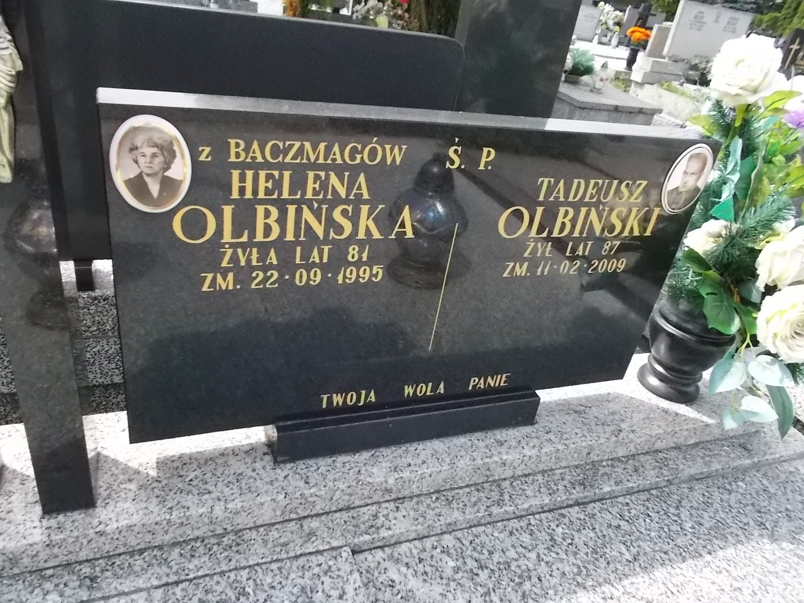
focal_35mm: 26
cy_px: 302
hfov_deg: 67.3
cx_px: 402
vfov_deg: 53.1
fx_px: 604
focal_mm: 4.6
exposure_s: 1/250
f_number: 8
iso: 400
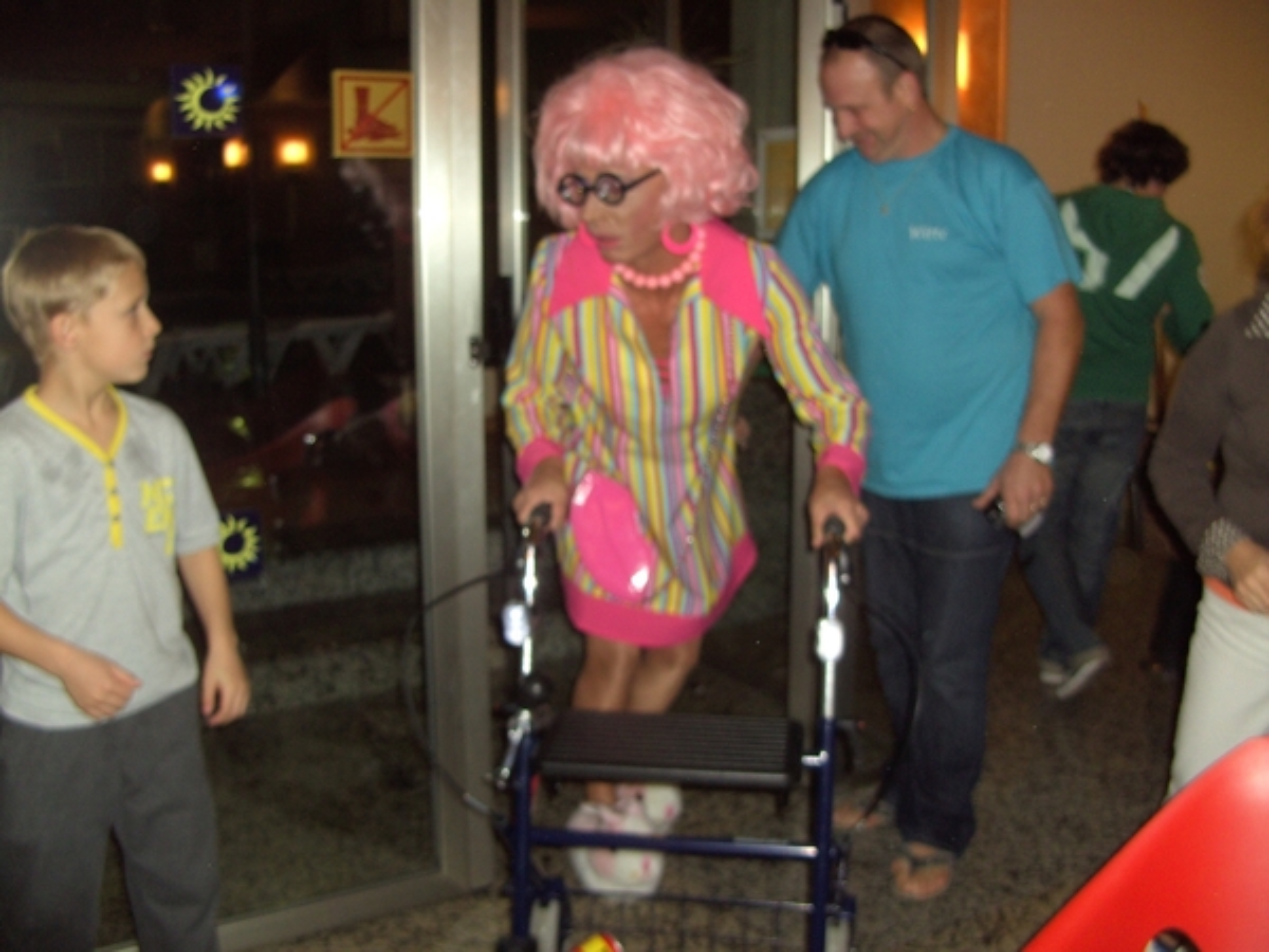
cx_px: 634
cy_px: 476
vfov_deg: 38.7
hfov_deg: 50.1
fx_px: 1356
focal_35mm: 37
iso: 100
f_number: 2.8
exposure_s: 1/50
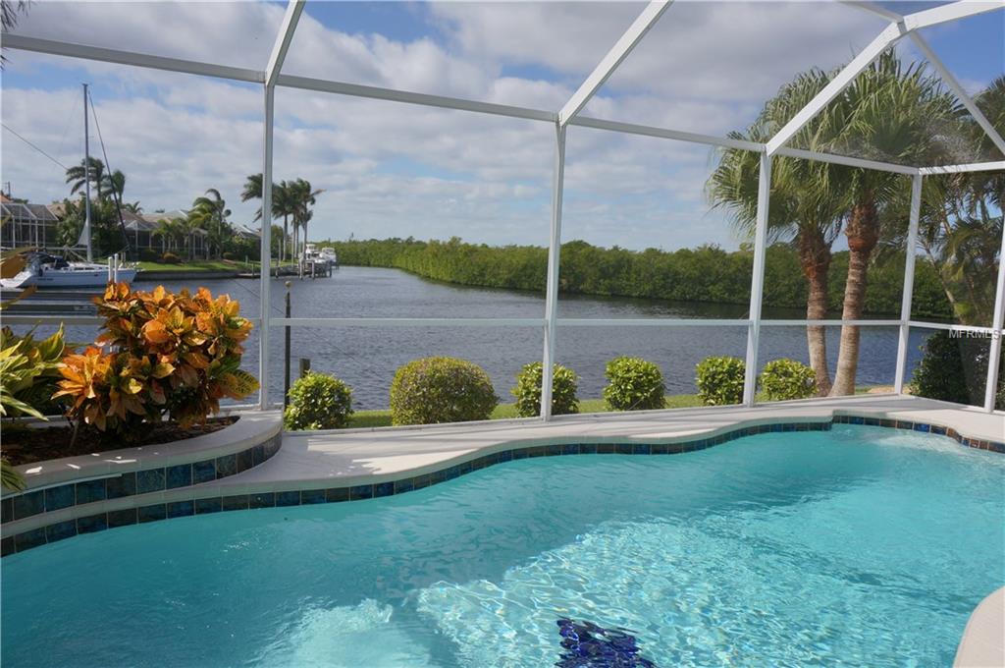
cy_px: 334
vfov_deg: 47.8
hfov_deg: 67.4
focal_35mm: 27
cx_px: 502
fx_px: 753
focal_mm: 18
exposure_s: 1/160
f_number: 11
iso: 100
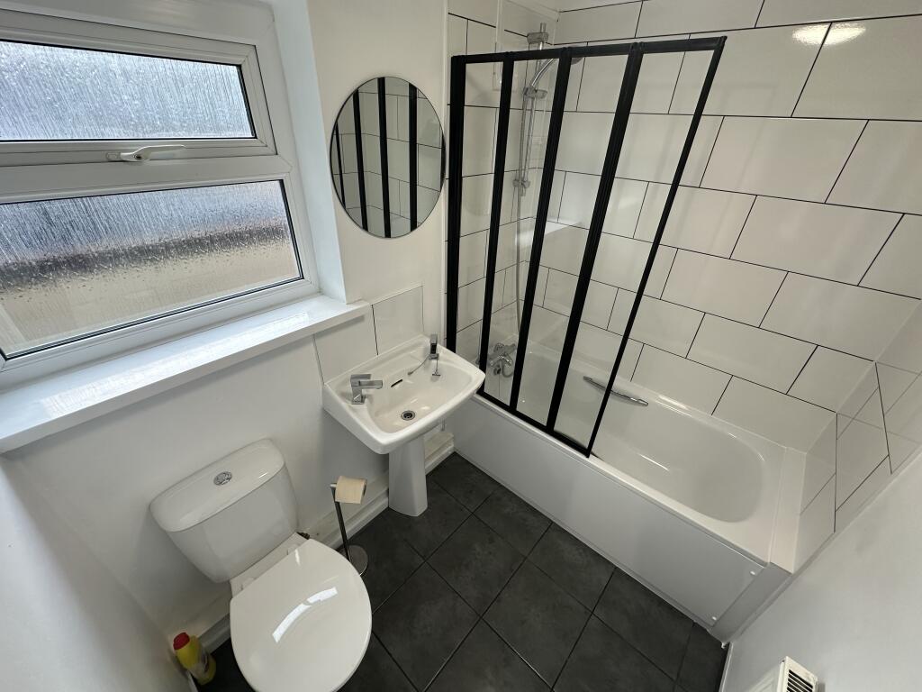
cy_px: 346
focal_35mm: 14
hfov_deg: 102.1
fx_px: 373
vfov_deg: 85.7
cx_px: 461
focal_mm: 2.22
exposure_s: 1/100
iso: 125
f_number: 2.2
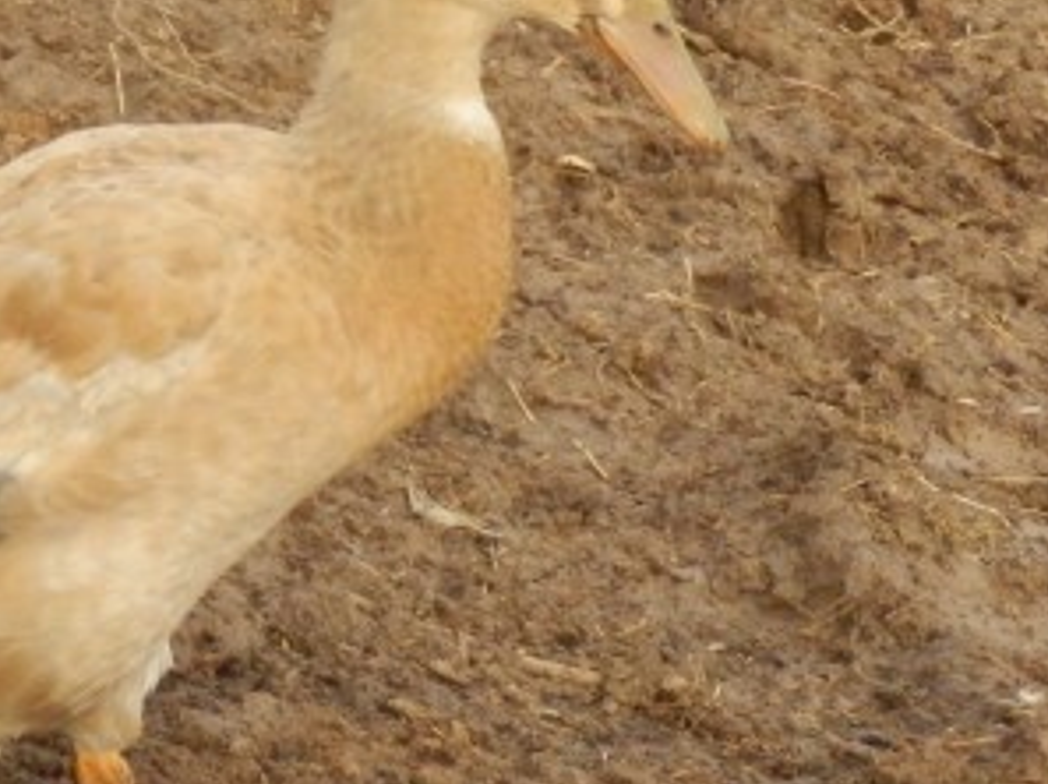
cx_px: -120
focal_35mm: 259
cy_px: 353
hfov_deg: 7.6
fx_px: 7832
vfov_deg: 5.7
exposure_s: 1/320
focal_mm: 17.1
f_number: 5.3
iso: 500
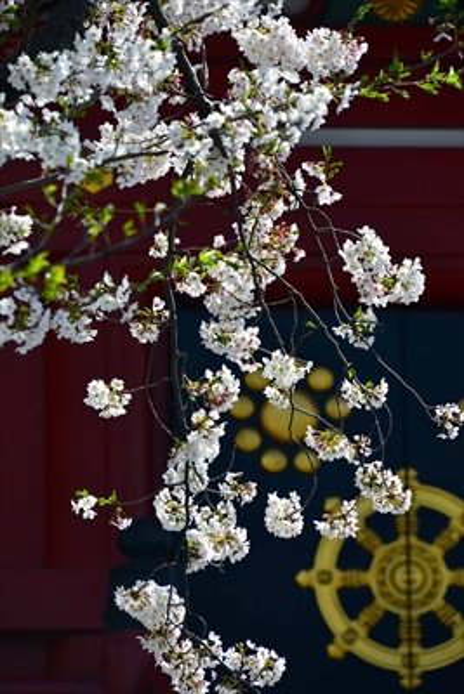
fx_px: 5795
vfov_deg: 6.9
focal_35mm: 300
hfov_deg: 4.6
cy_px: 347
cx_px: 232
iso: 400
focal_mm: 300
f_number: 9
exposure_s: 1/500
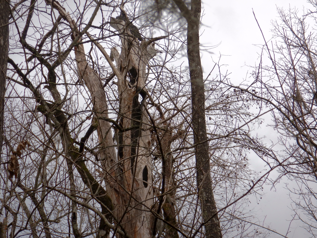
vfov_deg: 13.5
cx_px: 158
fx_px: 1007
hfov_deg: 17.9
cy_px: 119
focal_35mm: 110
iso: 125
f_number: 4.8
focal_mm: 19.7
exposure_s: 1/500
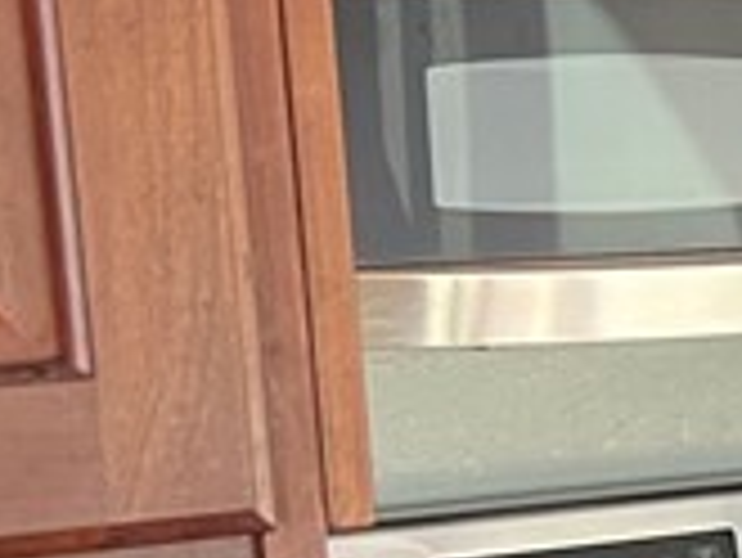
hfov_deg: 10.0
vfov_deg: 9.2
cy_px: 558
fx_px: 3454
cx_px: 2042
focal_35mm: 161
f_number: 1.5
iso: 125
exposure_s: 1/68
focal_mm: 5.7
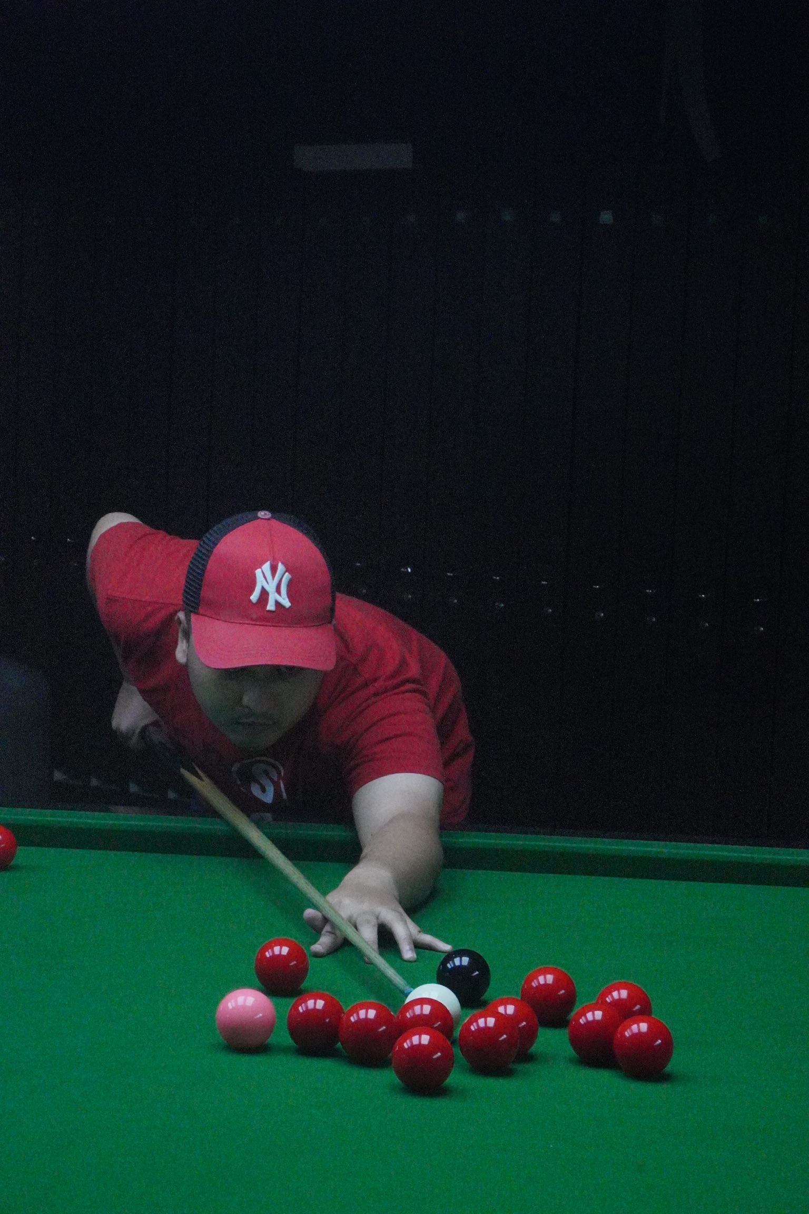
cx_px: 404
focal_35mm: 75
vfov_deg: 27.0
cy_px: 607
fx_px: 2528
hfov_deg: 18.2
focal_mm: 50
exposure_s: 1/320
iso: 6400
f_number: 18
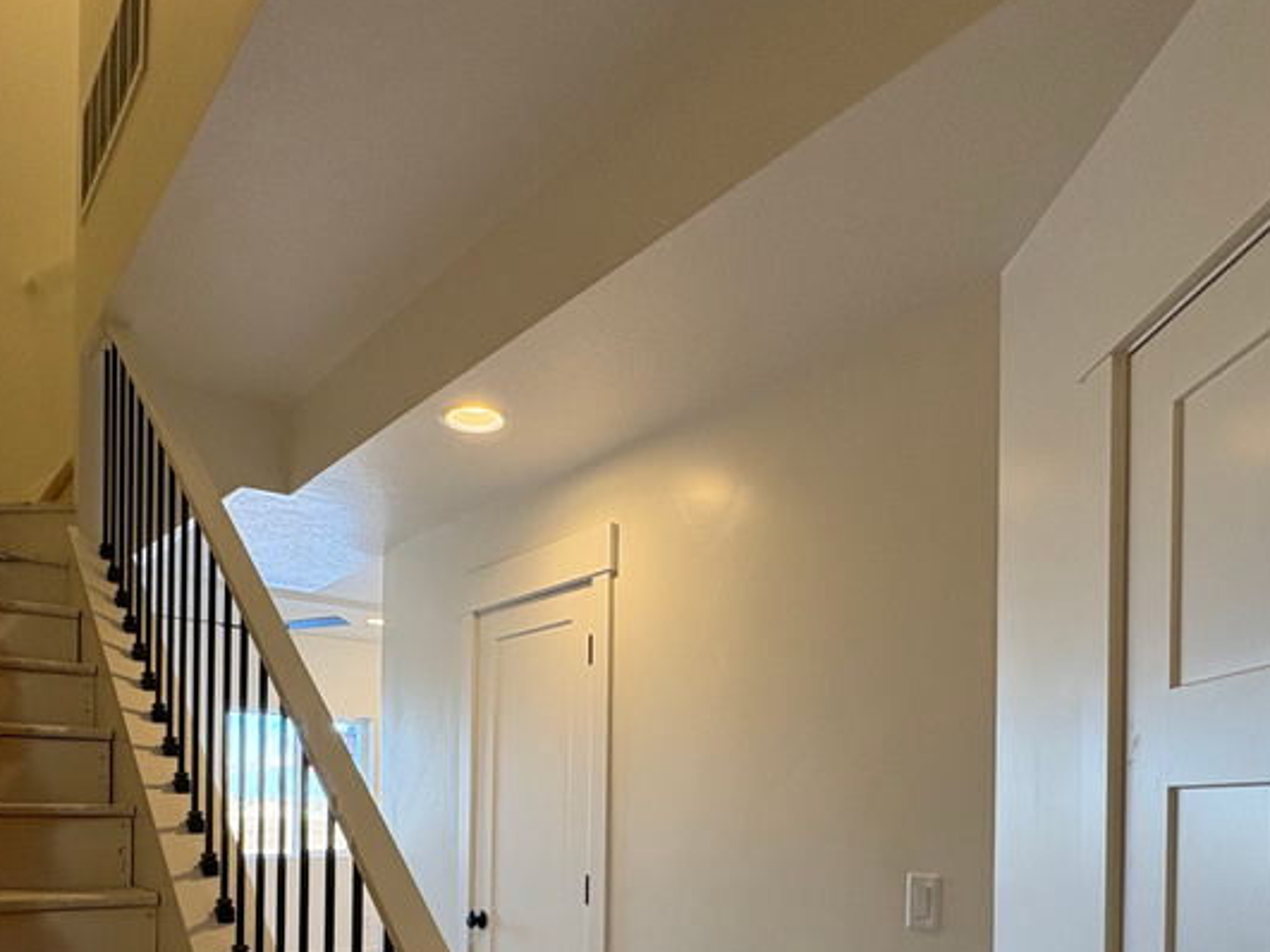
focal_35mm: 27
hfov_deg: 65.3
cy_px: 811
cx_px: 596
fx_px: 990
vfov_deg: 47.4
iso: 200
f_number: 2.2
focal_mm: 2.22
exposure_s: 1/120
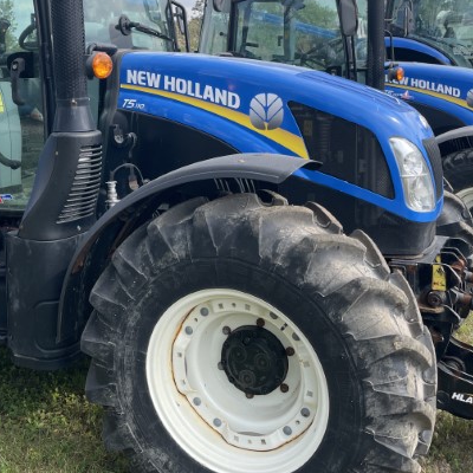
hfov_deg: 36.4
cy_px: 147
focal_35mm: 46
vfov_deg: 36.3
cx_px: 153
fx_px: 711
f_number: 1.6
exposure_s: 1/1082
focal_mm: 4.2
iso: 32
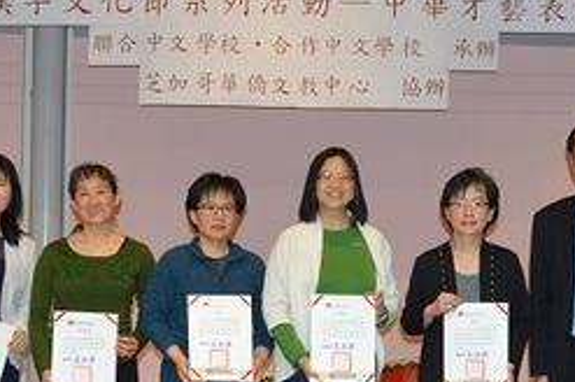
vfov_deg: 16.4
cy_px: 249
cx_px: 319
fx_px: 1324
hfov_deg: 24.5
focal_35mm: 83
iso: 560
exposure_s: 1/60
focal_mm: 22
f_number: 3.8
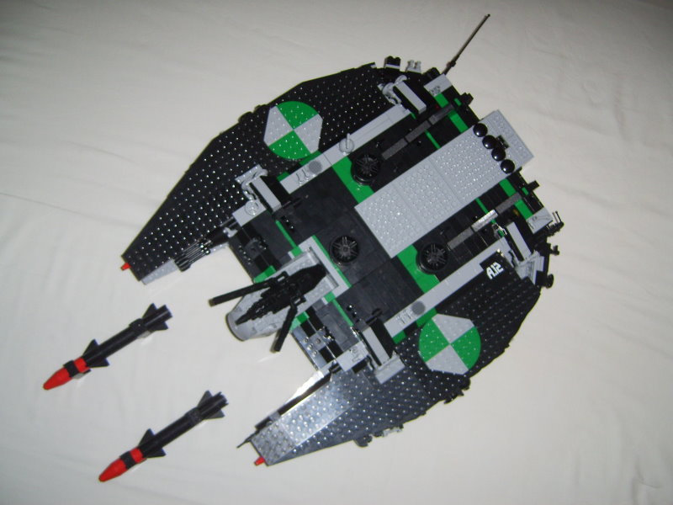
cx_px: 336
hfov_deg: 49.0
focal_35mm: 38
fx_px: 739
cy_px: 252
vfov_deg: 37.7
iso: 100
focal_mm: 7.8
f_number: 2.8
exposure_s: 1/30
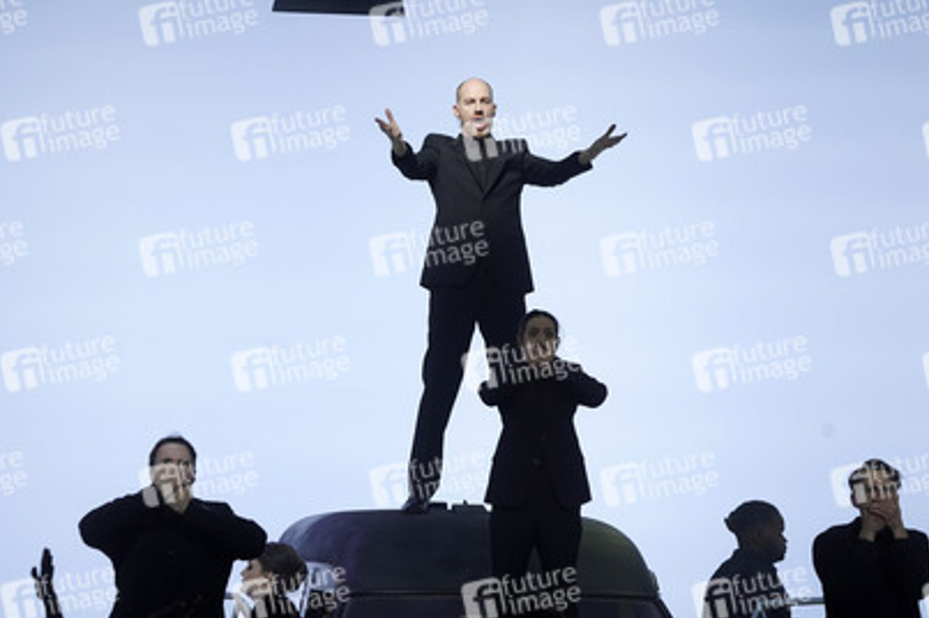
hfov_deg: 9.2
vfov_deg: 6.1
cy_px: 307
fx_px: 5776
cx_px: 460
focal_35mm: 224
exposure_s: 1/1250
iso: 3200
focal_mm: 200
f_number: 6.3
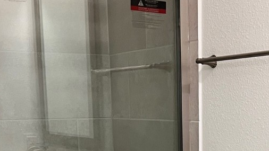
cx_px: 181
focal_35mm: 86
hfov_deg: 24.6
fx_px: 614
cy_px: 216
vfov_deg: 13.4
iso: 125
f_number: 1.5
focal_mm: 5.7
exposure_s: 1/60
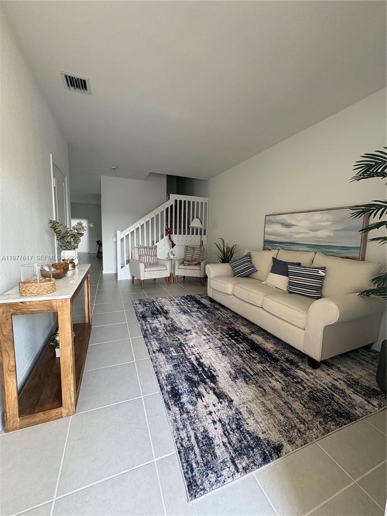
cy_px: 258
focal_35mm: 14
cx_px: 194
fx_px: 209
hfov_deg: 85.7
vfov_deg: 102.1
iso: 200
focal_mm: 2.22
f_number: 2.2
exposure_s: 1/120
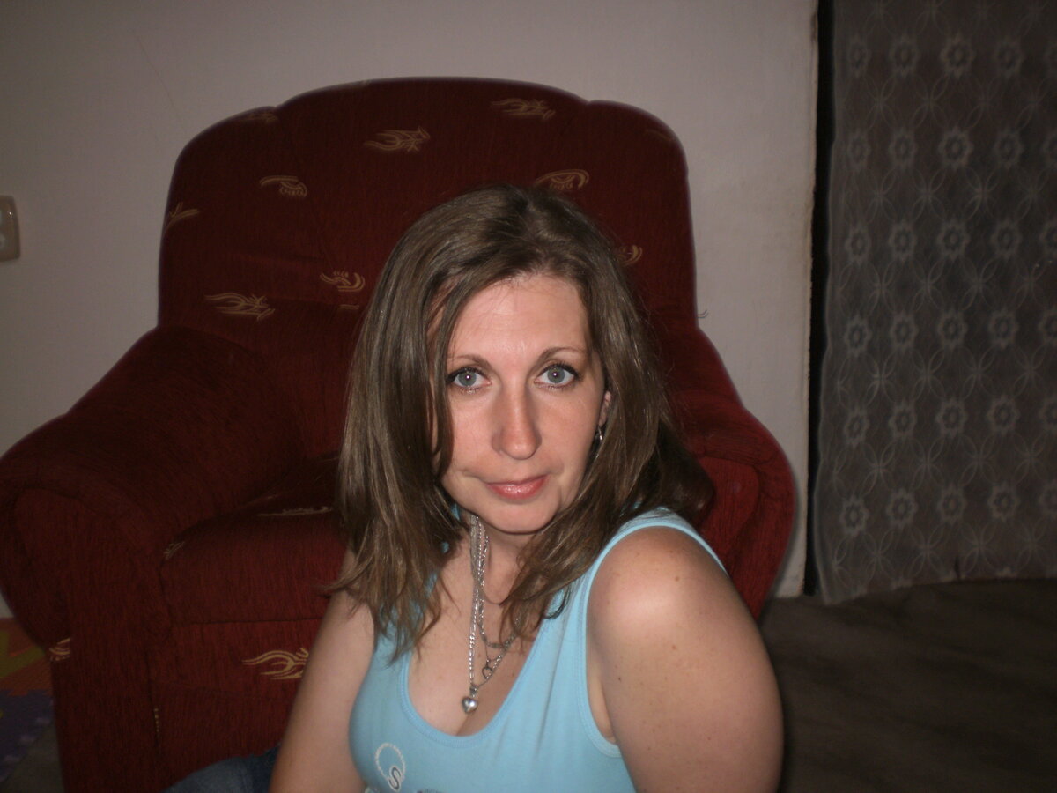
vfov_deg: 32.2
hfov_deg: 42.1
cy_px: 396
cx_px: 528
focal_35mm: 45
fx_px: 1374
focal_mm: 7.4
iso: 100
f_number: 3.5
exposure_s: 1/40
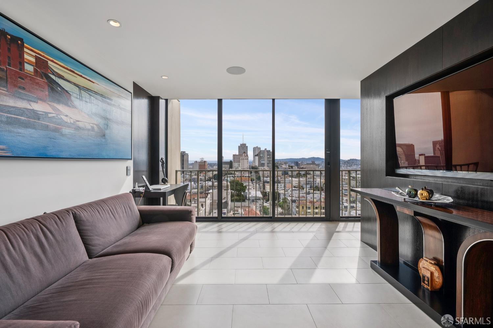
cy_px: 164
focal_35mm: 16
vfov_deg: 73.7
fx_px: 219
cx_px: 246
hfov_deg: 96.7
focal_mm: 16
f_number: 8
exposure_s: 1/800
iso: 640
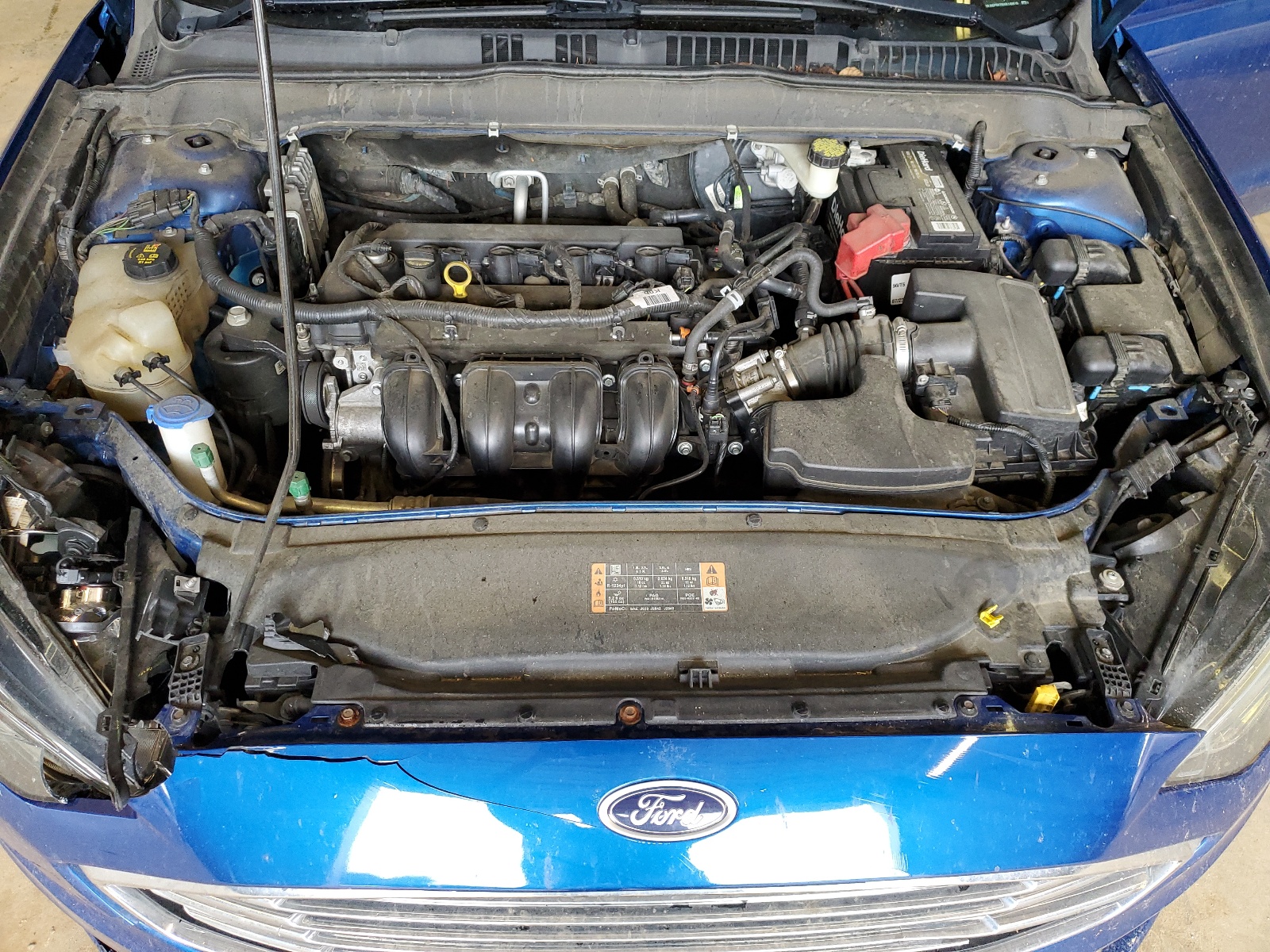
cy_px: 476
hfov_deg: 67.3
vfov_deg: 53.1
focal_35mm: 26
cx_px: 635
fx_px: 954
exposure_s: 1/60.2
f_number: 1.5
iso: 165
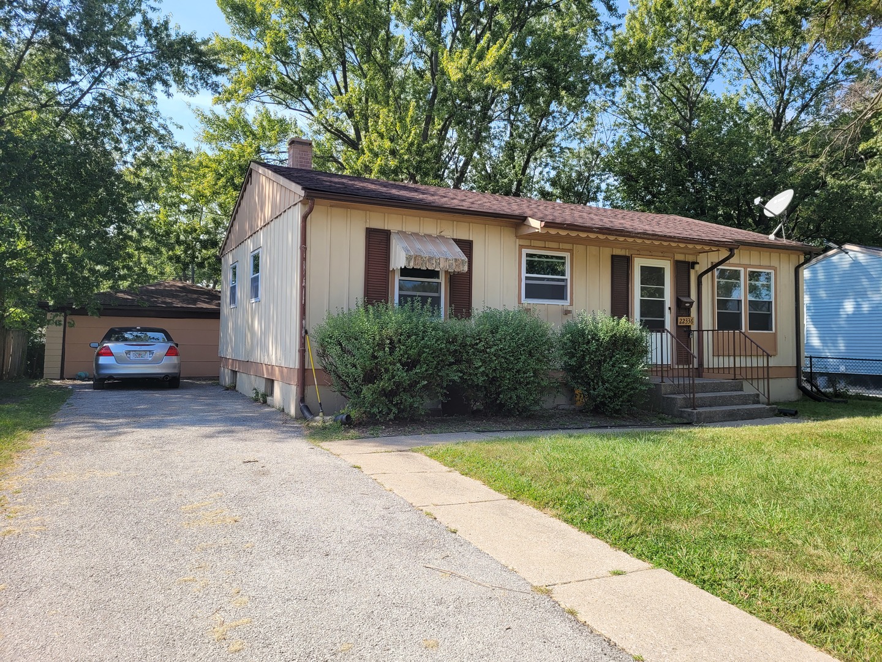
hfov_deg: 67.3
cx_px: 441
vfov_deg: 53.1
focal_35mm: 26
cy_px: 331
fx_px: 662
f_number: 1.8
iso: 40
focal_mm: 5.4
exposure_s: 1/1117
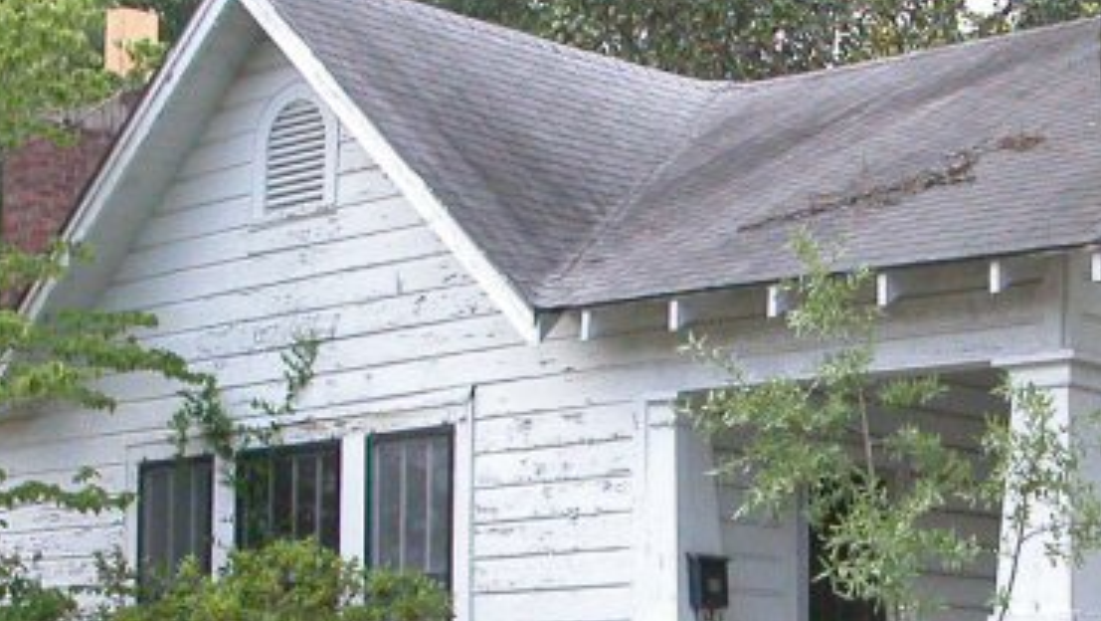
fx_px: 2716
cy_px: 581
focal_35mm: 93
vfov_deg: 12.9
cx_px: 874
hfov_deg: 22.6
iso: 400
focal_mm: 8.9
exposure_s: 1/289
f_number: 5.6
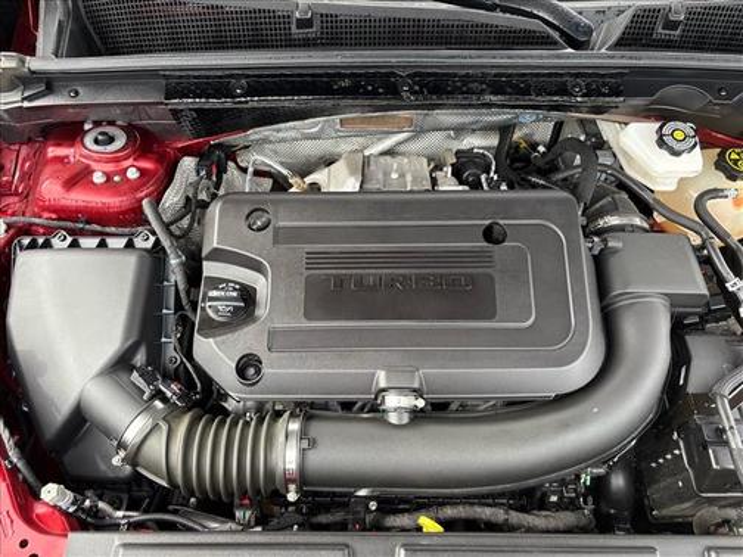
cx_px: 372
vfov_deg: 53.1
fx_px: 558
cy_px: 278
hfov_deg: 67.3
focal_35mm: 26
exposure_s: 1/121
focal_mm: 5.96
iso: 100
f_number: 1.6
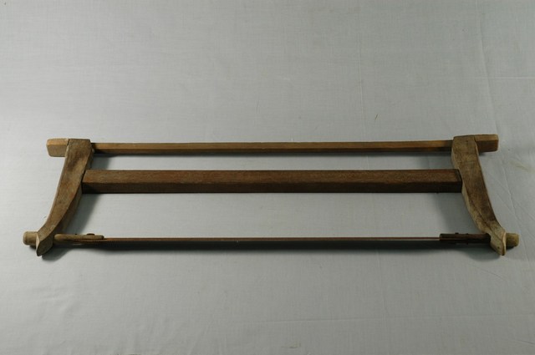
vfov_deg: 18.9
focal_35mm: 72
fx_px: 1069
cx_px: 268
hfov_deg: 28.1
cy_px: 178
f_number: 10
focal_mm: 48
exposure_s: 1/8
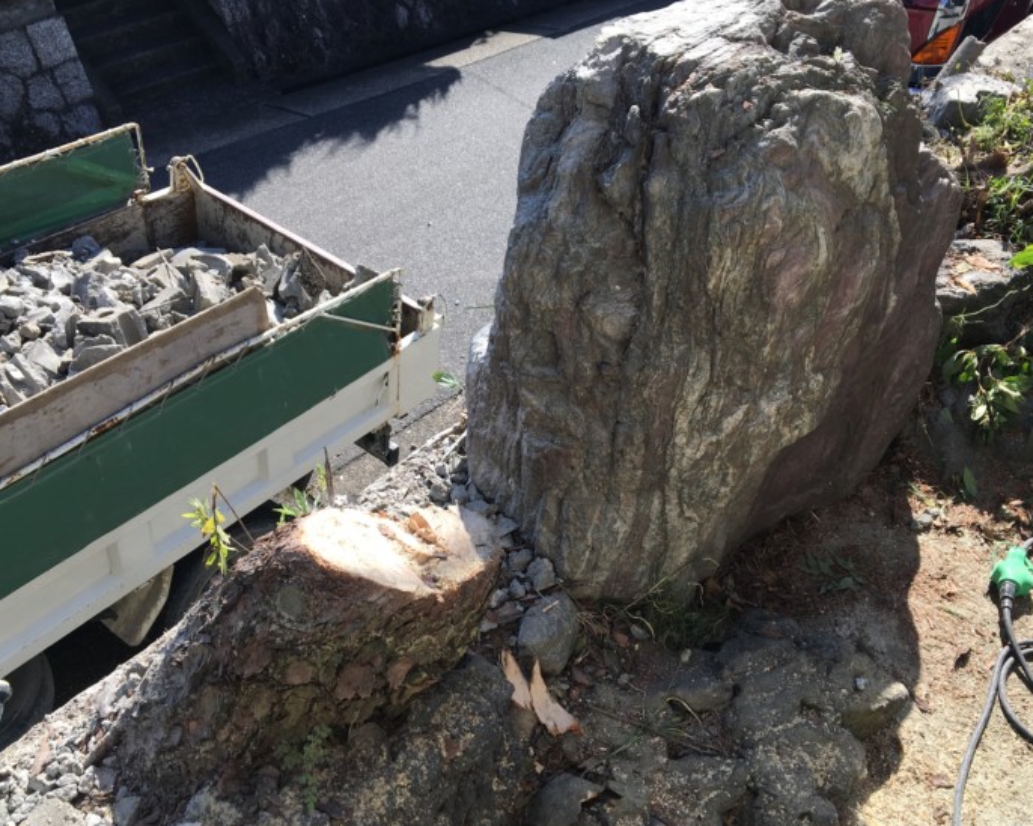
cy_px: 402
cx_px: 518
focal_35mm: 33
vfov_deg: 44.5
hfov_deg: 54.2
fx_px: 1009
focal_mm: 4.15
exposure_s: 1/705
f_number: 2.2
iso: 25
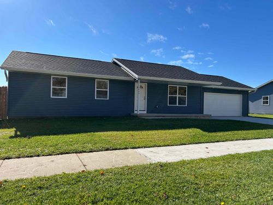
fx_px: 205
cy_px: 102
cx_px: 136
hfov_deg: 67.3
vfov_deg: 53.1
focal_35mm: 26
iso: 50
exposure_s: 1/4115
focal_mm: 5.7
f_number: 1.5
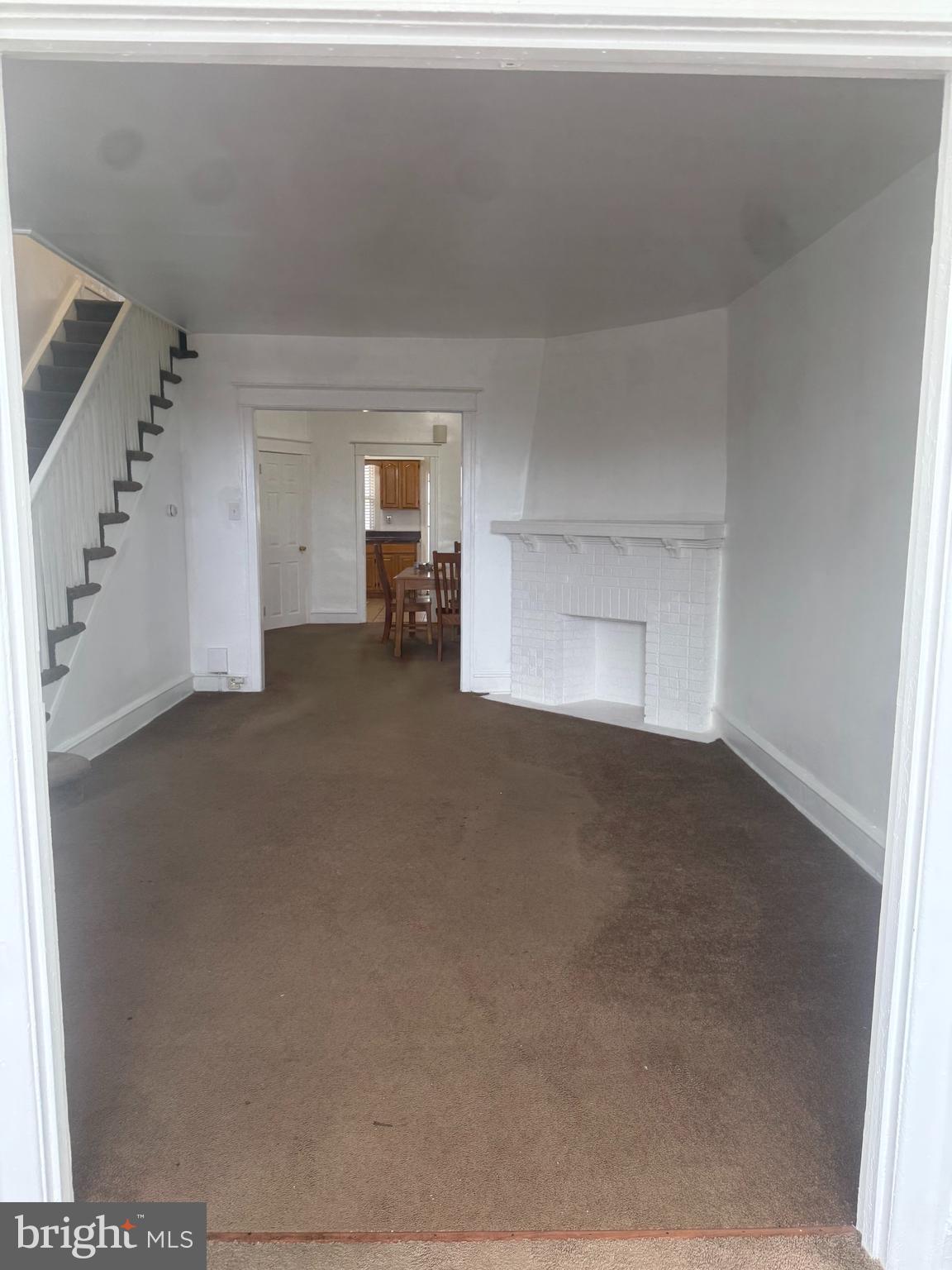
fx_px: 880
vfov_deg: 71.6
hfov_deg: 56.8
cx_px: 476
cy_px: 635
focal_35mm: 24
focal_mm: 6.76
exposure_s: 1/120
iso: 125
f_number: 1.78
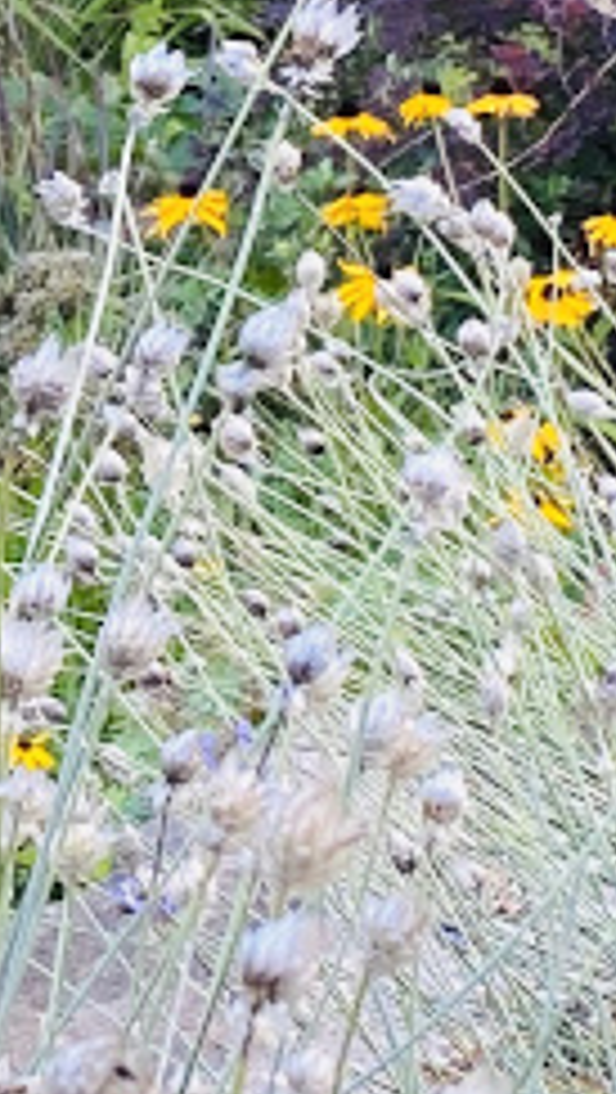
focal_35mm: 168
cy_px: 113
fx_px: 4870
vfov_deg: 12.7
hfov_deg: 7.1
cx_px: -297
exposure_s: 1/121
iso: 64
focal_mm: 4.25
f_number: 1.8
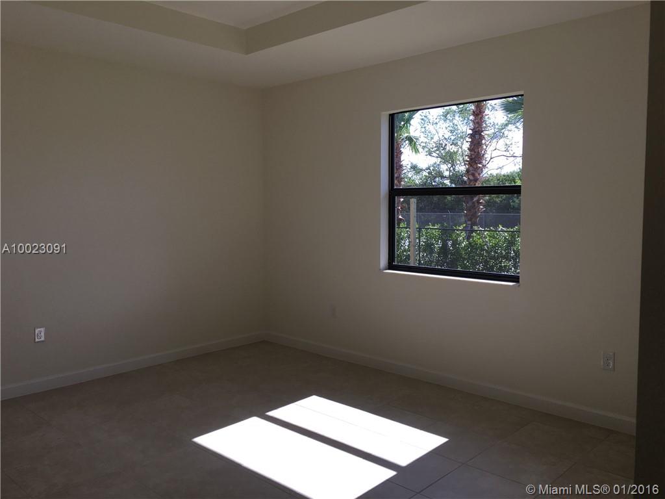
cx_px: 332
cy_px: 250
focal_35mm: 29
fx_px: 557
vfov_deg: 48.2
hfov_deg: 61.7
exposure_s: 1/206
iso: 25
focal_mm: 4.15
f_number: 2.2
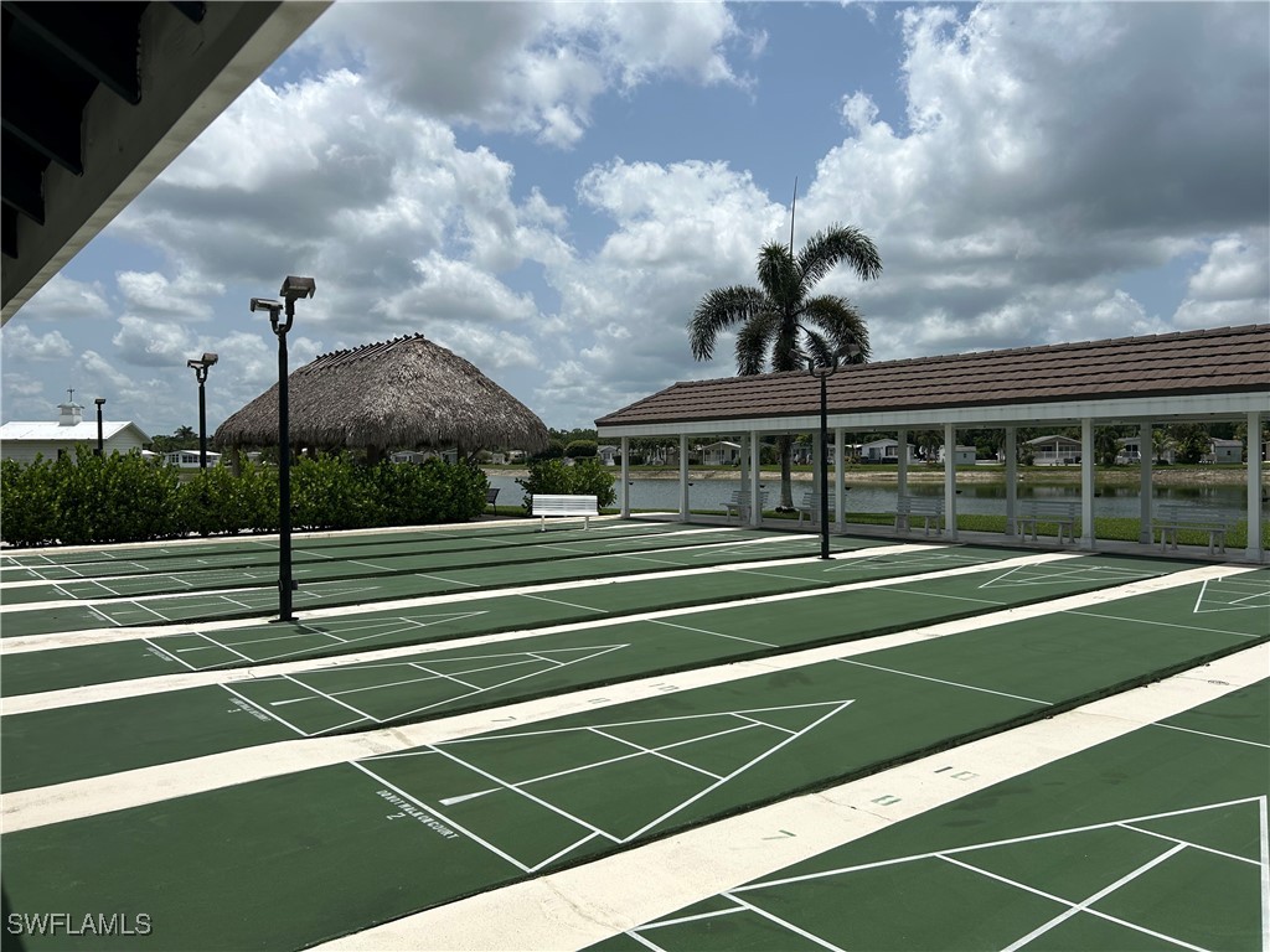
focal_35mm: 26
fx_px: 954
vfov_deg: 53.1
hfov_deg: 67.3
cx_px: 635
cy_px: 476
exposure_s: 1/10309
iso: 50
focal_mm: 5.7
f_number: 1.5
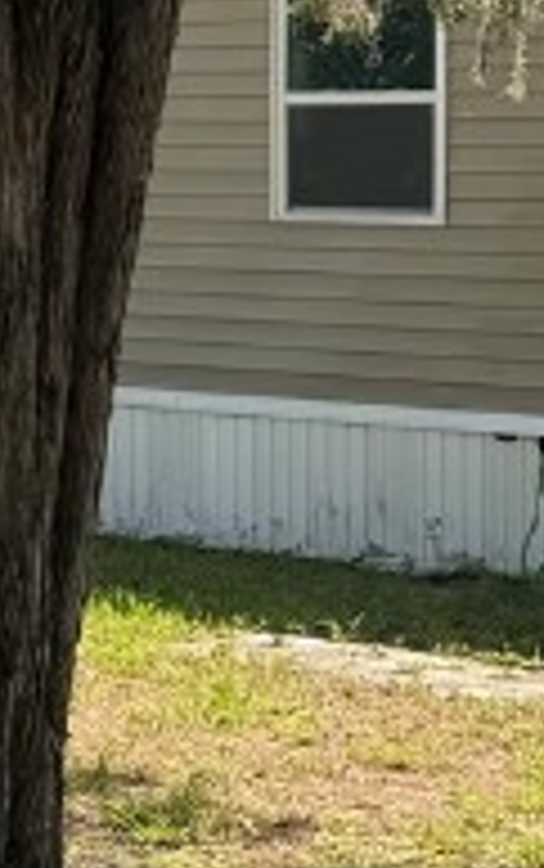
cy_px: 0
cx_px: -1025
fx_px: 3195
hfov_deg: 8.4
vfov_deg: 15.2
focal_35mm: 135
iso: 80
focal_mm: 6.76
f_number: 1.78
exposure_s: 1/1112
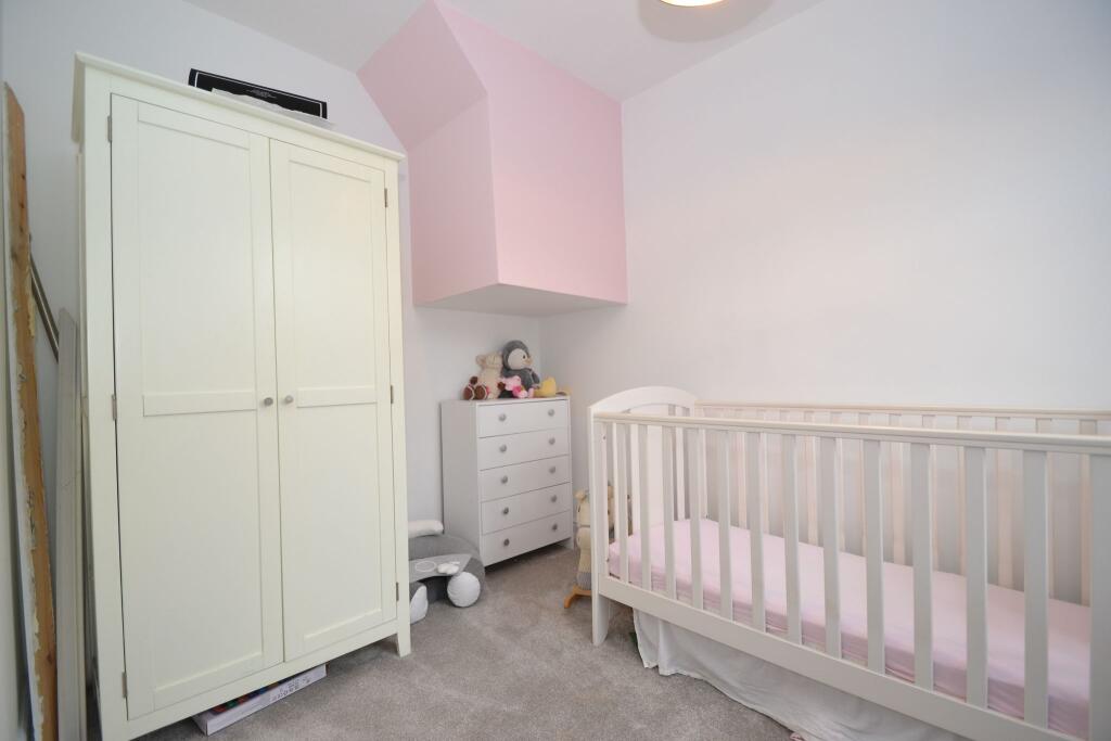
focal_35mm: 15
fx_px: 463
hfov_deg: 100.4
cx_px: 556
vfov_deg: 77.3
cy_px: 370
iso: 560
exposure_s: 1/60
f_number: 3.5
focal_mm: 10
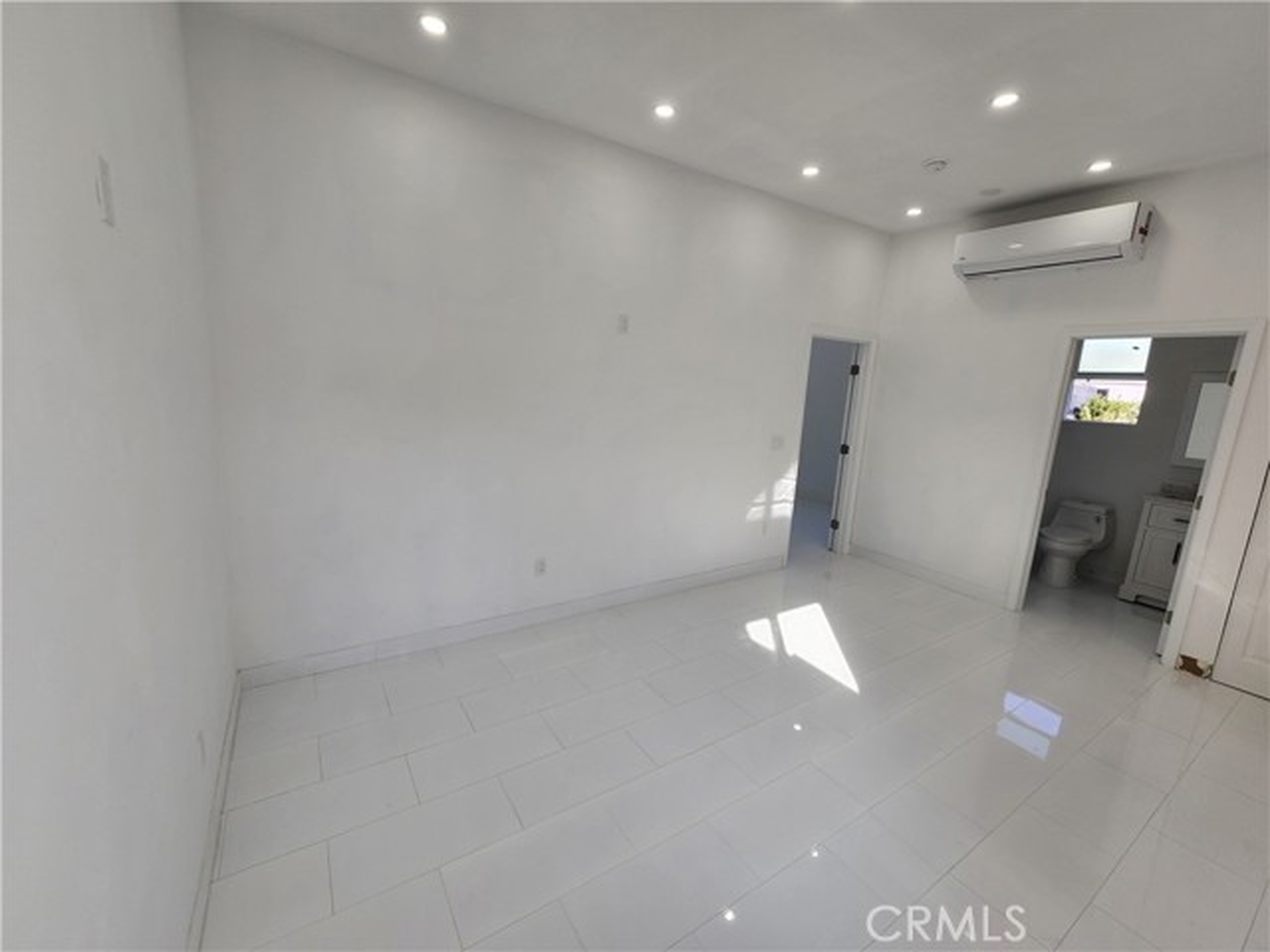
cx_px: 635
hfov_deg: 106.2
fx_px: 477
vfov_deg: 89.9
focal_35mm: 13
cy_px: 476
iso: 50
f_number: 2.2
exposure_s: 1/188
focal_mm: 2.2
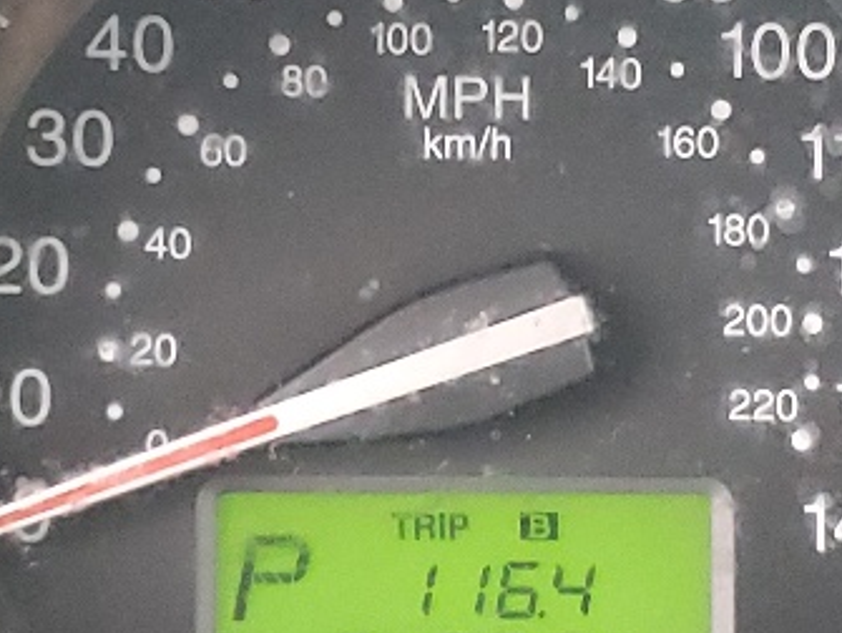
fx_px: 3019
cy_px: 266
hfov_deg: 15.9
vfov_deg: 12.0
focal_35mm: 124
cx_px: 455
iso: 396
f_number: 1.5
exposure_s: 1/60.2
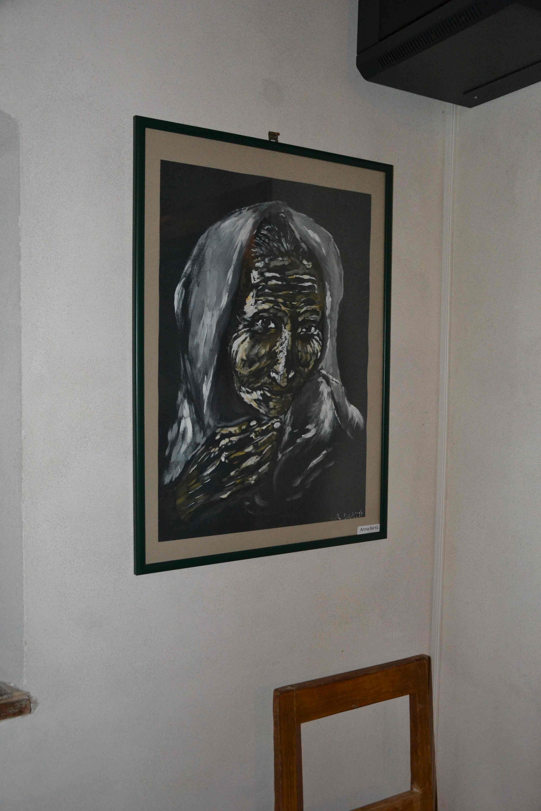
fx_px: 744
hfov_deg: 40.0
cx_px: 270
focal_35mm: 33
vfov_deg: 57.2
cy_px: 406
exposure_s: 1/60
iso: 1800
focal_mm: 22
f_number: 3.8
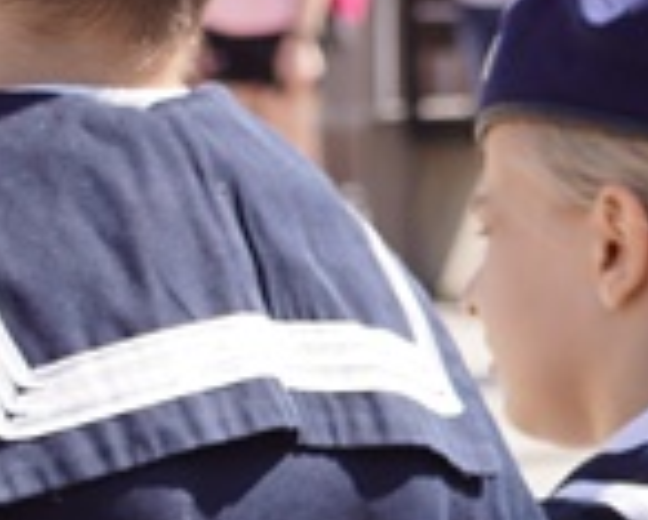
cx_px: 1216
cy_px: 522
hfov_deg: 3.3
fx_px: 11131
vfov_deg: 2.7
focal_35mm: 580
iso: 100
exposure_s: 1/200
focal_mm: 60
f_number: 5.6
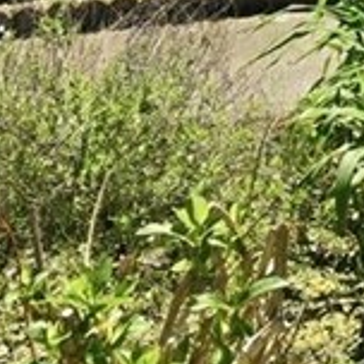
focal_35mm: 133
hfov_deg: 11.5
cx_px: 775
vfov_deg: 11.0
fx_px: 1582
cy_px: -528
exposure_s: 1/60
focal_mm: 14
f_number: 8
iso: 100
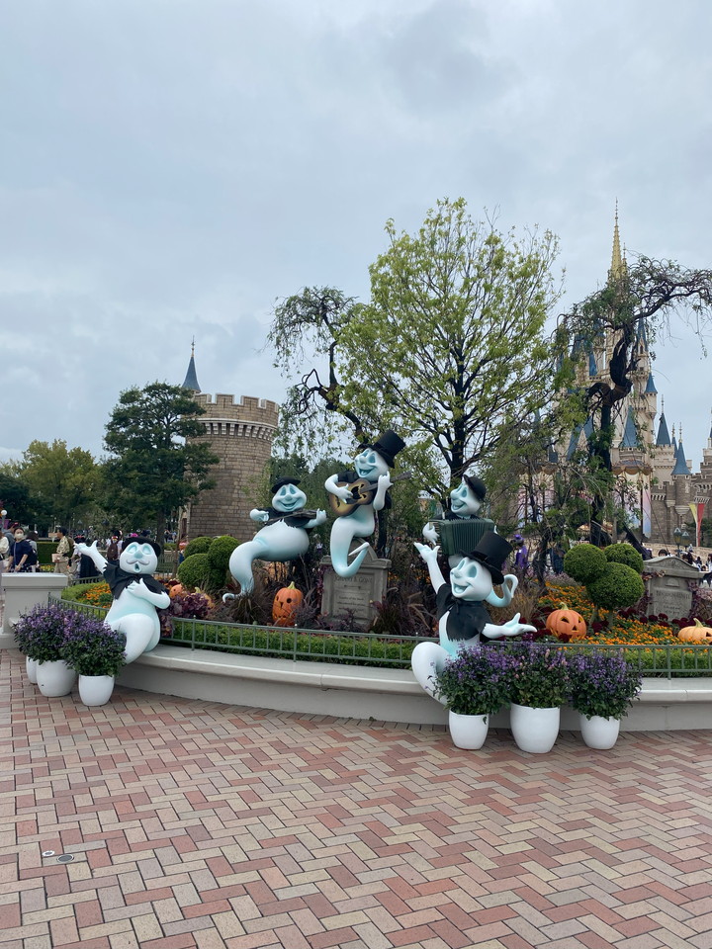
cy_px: 474
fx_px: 713
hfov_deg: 53.1
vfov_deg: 67.3
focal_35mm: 26
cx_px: 356
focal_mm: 4.25
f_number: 1.8
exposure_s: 1/1961
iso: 32
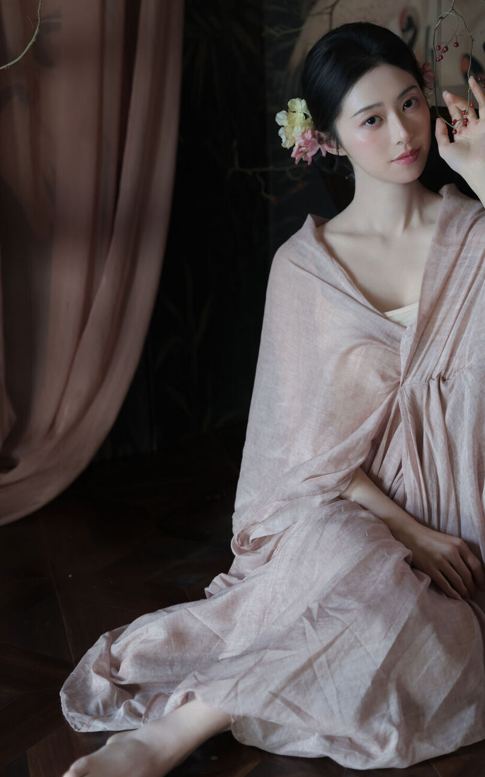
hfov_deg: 19.1
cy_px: 347
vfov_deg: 30.2
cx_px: 310
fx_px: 1438
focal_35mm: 68
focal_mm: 55
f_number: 2.8
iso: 1000
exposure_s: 1/125
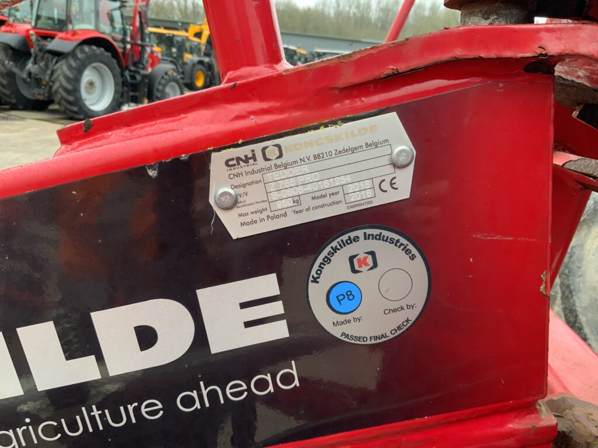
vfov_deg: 48.2
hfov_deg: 61.7
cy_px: 224
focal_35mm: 29
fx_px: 501
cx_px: 299
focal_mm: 3
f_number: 1.8
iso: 80
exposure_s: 1/60
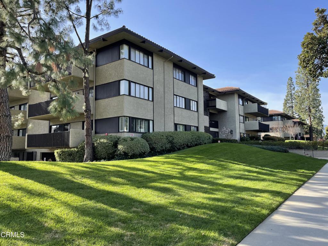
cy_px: 123
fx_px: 237
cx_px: 164
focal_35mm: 25
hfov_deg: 69.4
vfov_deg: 54.9
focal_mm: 5.1
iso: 32
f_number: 1.6
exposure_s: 1/1030
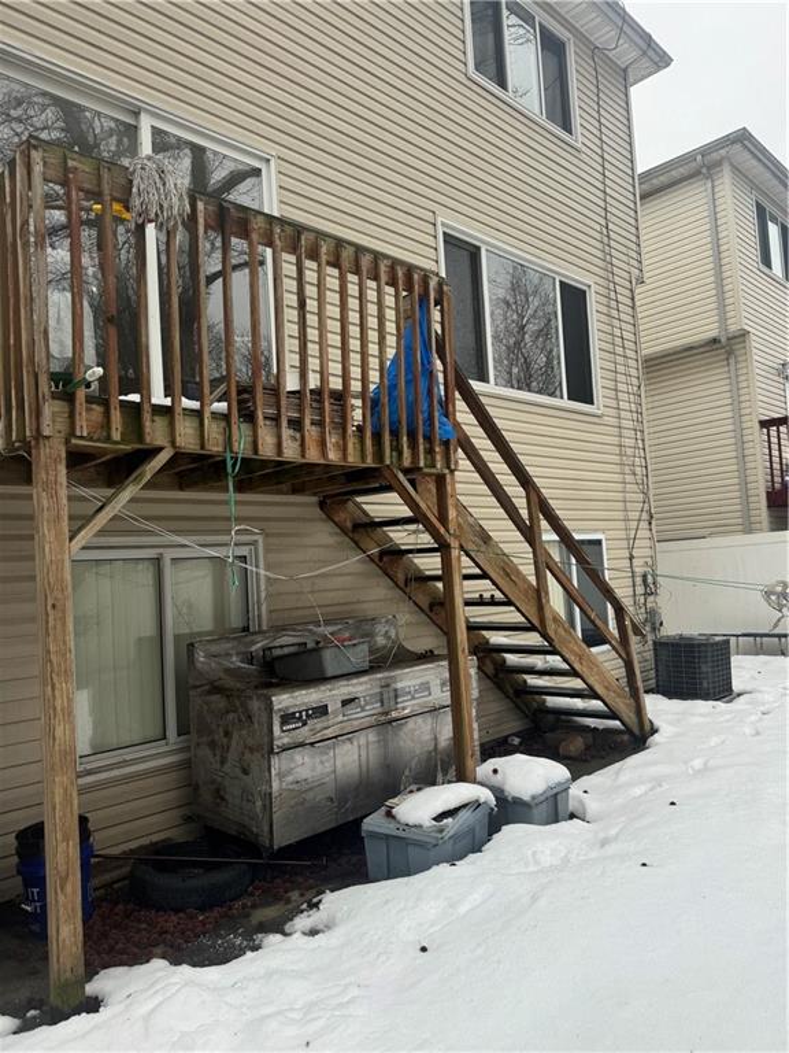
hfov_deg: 56.8
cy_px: 526
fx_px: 729
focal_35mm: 24
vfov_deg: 71.6
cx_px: 394
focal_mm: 6.76
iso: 64
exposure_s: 1/259
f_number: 1.78
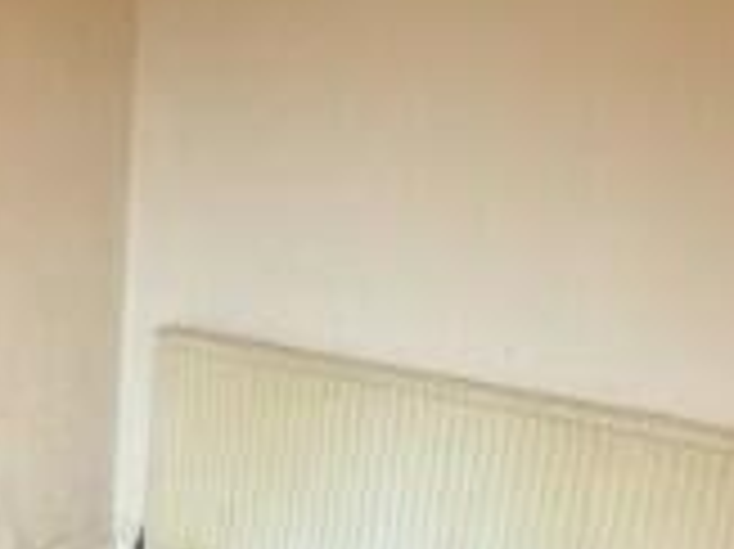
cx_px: -108
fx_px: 1865
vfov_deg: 15.7
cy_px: 778
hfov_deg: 21.0
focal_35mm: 88
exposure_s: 1/50
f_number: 2.2
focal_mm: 2.22
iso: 400
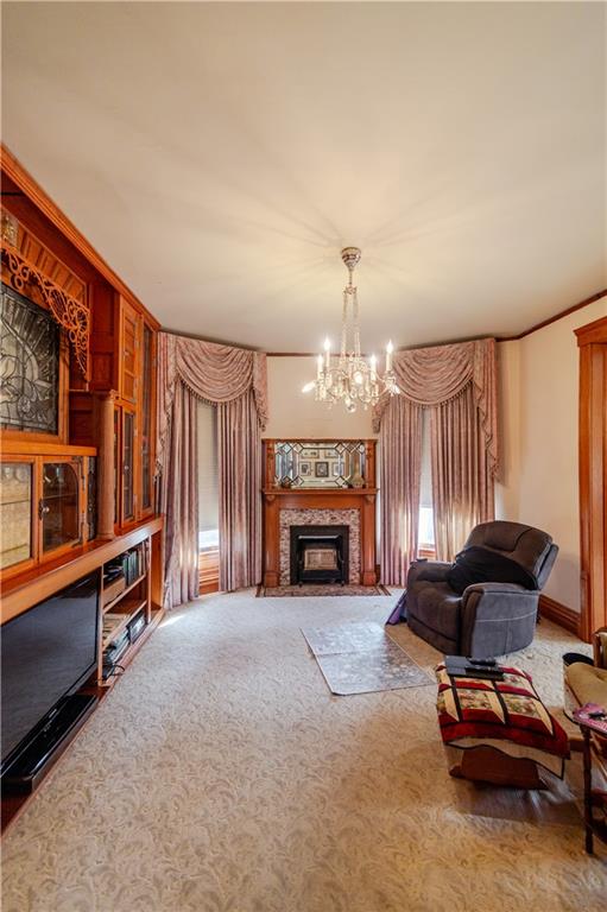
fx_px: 405
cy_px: 456
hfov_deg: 73.7
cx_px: 304
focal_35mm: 16
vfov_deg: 96.8
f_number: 3.5
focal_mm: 16
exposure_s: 1/200
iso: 400
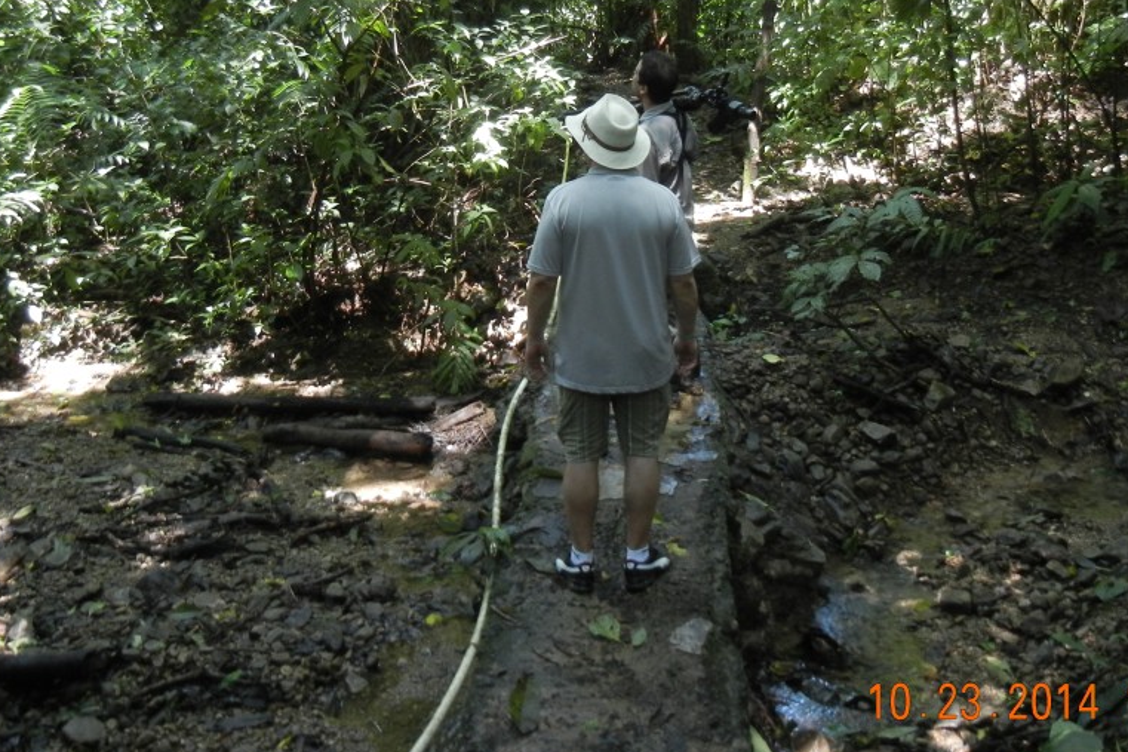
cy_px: 251
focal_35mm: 42
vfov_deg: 31.6
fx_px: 1316
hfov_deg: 46.4
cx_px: 574
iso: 400
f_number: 3.5
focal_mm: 5.4
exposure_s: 1/24.4
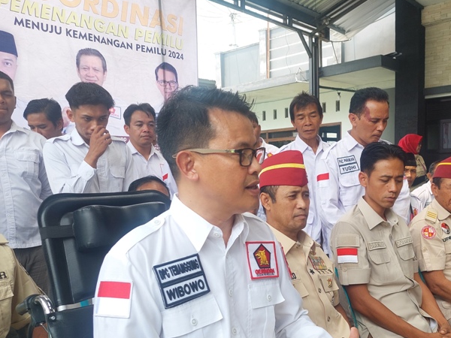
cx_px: 264
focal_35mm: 32
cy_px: 214
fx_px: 417
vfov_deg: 43.8
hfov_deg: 56.5
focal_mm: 5.23
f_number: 1.8
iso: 40
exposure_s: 1/193
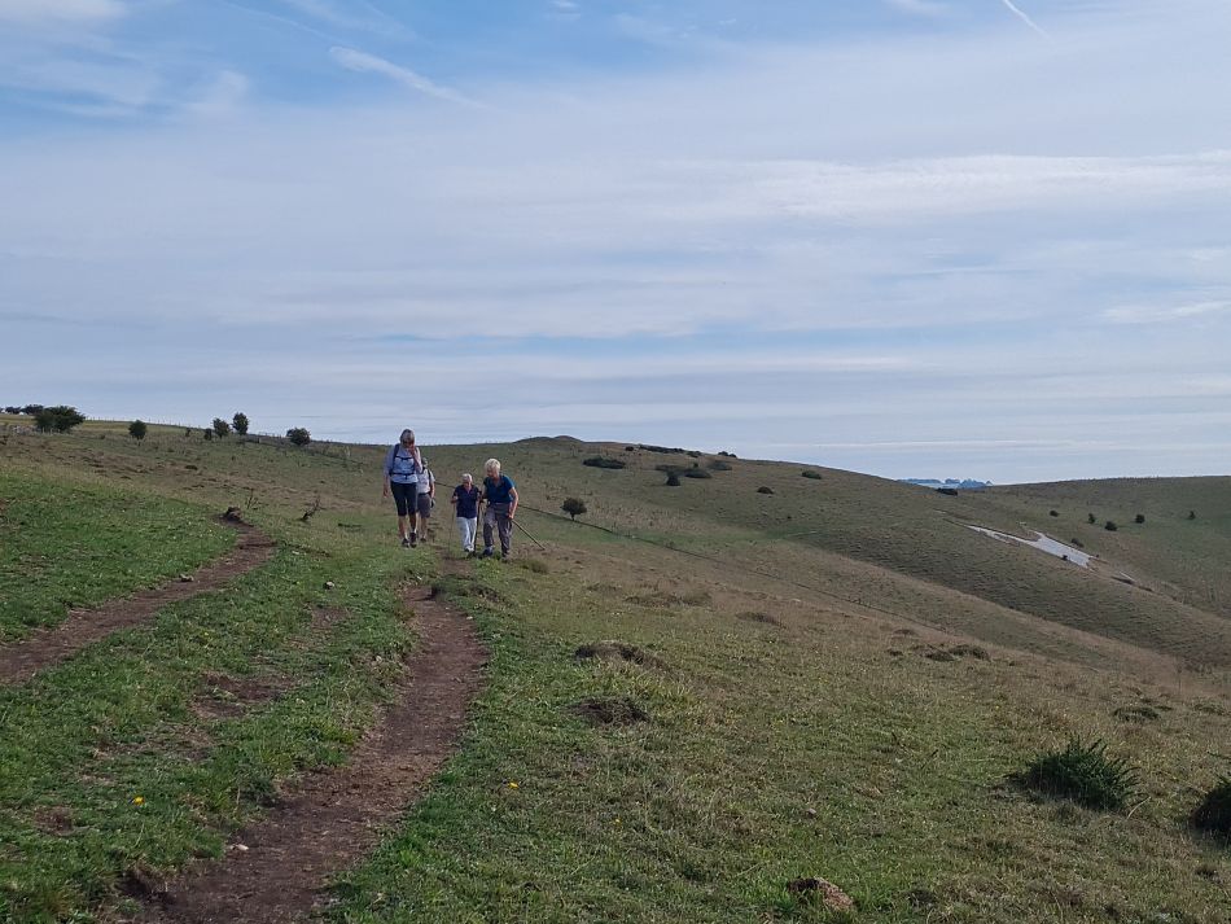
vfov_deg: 53.1
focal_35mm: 26
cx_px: 616
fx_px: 925
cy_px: 462
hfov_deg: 67.3
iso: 50
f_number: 1.8
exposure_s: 1/4902
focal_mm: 5.4
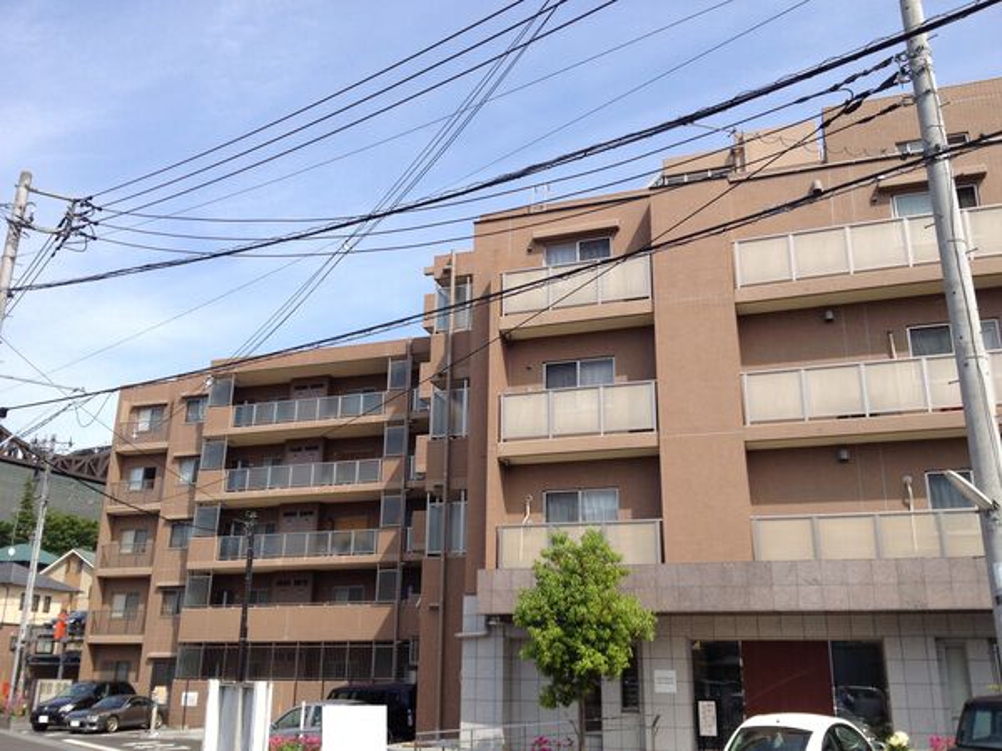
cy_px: 376
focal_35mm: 35
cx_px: 501
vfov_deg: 40.7
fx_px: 1013
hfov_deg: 52.6
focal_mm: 4.28
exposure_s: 1/1175
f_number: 2.4
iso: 50
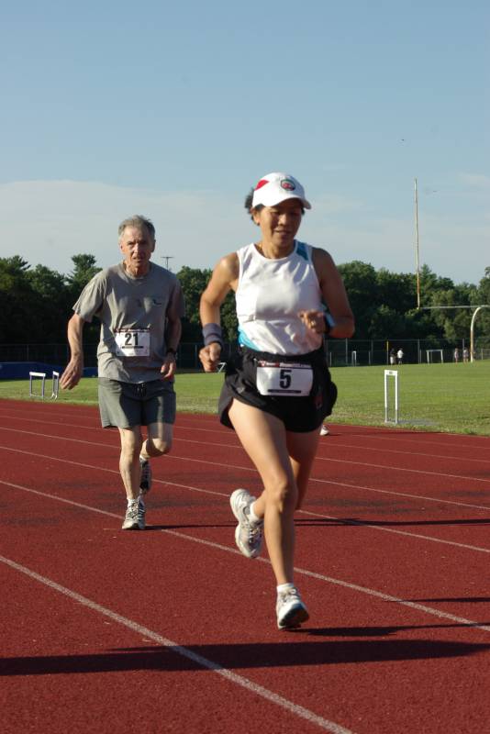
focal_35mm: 102
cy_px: 367
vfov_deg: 20.0
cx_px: 245
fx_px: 2081
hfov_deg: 13.4
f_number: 9.5
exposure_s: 1/350
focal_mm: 68
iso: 200
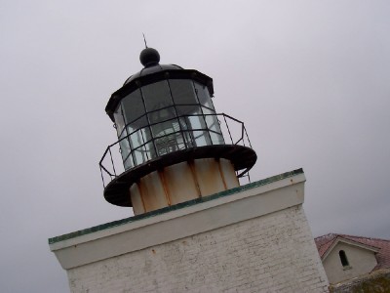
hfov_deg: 50.1
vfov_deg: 38.7
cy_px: 146
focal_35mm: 37
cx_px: 195
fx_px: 417
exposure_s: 1/1000
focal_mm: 5.6
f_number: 5.6
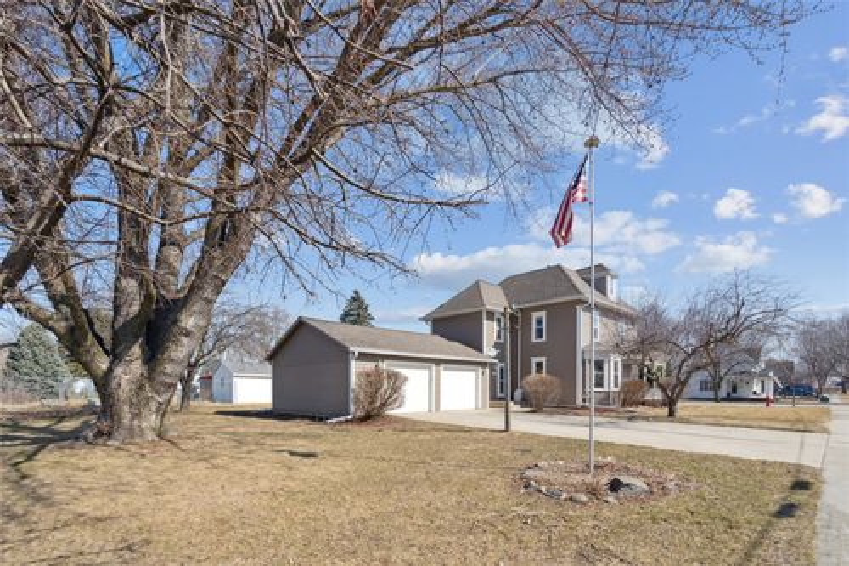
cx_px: 424
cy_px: 283
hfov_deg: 96.8
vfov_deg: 73.7
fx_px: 377
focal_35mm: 16
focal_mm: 16
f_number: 9
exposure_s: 1/2000
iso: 800
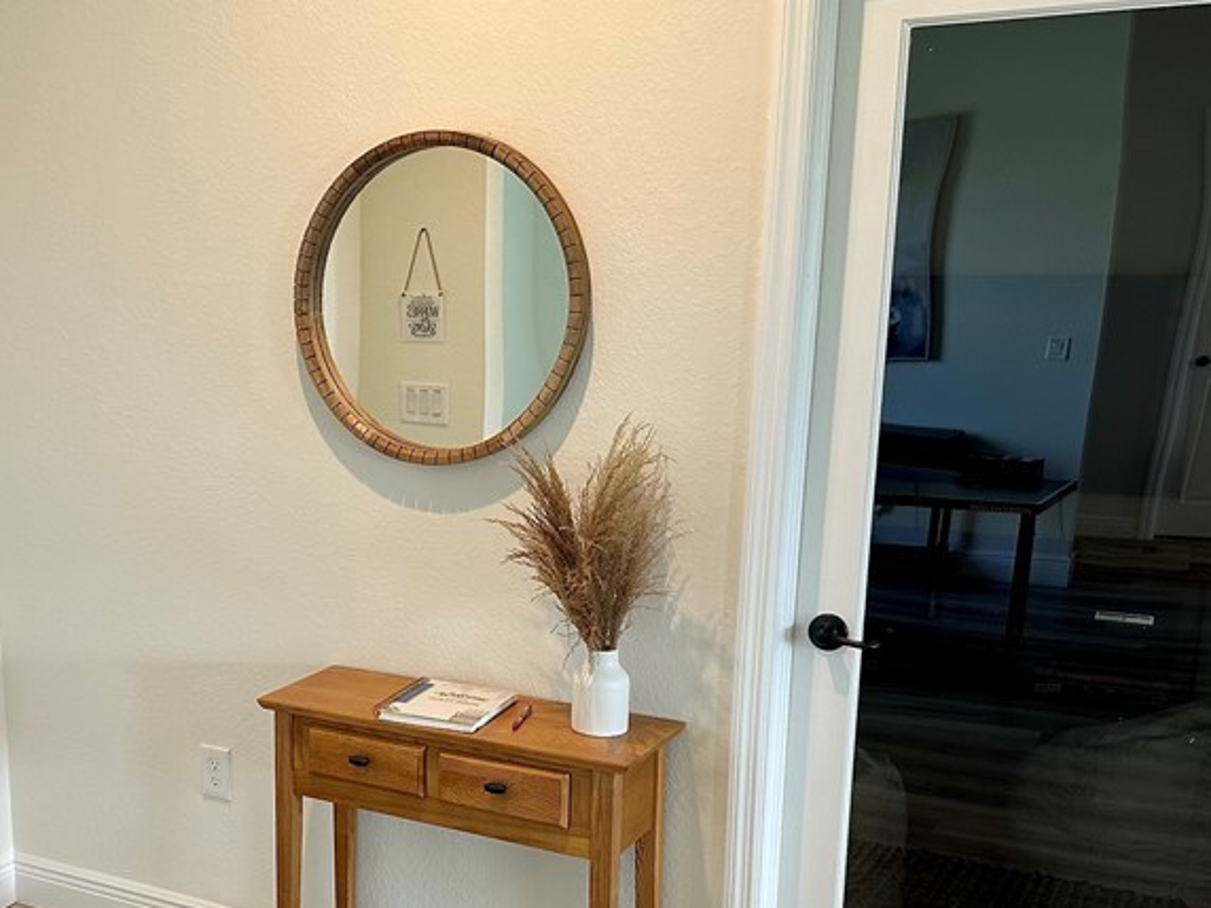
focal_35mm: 43
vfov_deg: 33.3
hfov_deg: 42.5
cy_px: 610
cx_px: 305
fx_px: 1504
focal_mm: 6.86
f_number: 1.78
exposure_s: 1/60
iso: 125
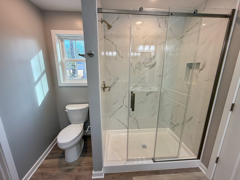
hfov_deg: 102.1
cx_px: 120
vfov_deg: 85.7
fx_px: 97
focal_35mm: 14
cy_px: 90
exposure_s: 1/120
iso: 125
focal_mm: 2.22
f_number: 2.2
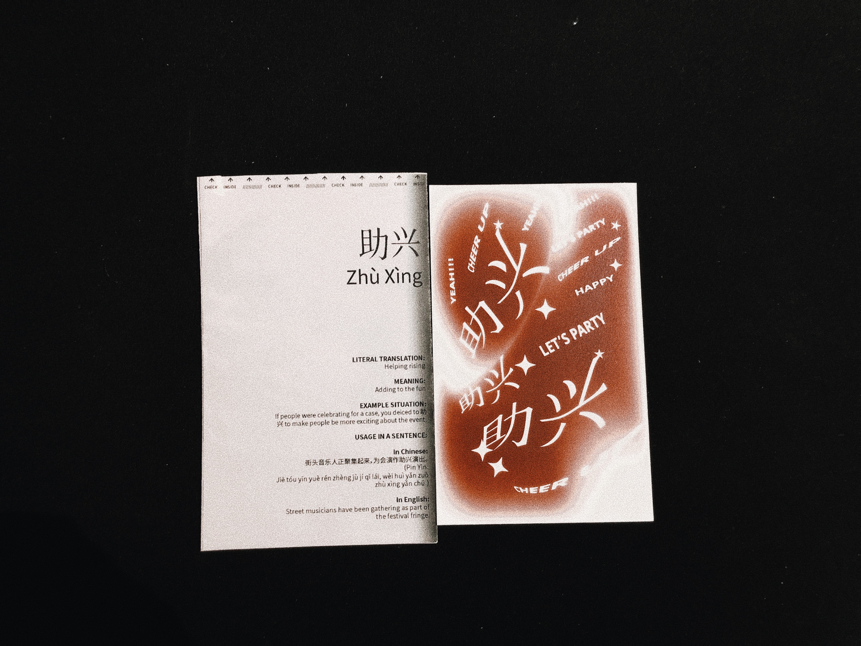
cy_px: 323
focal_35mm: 28
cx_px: 430
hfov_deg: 63.4
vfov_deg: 49.7
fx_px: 696
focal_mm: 3.99
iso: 80
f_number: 1.8
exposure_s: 1/7
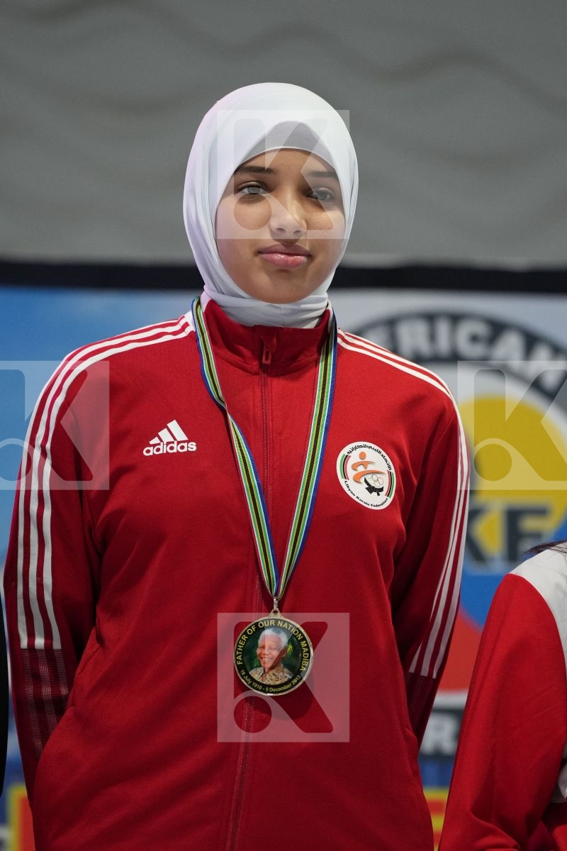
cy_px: 426
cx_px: 284
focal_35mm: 300
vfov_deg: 6.9
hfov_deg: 4.6
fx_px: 7087
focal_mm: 200
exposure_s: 1/250
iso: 2500
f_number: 2.8
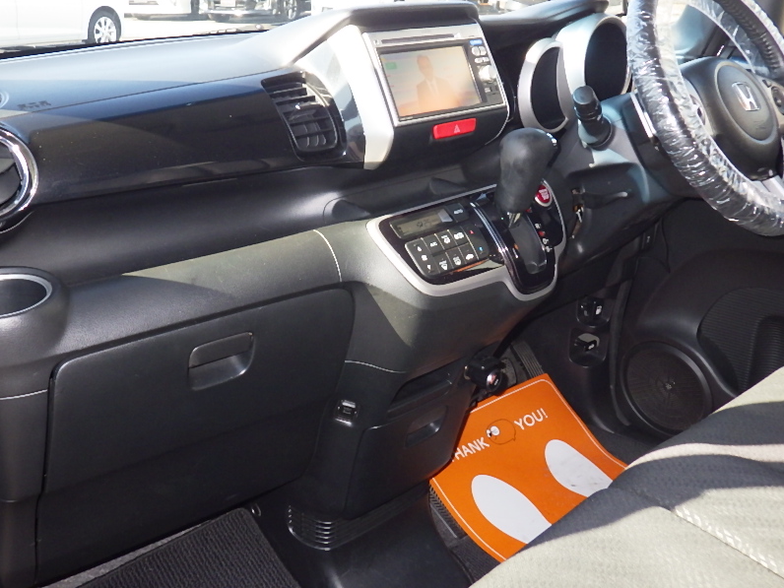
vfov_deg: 39.5
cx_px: 355
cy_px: 233
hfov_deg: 51.3
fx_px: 815
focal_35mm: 36
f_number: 3.5
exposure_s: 1/160
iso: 250
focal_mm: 5
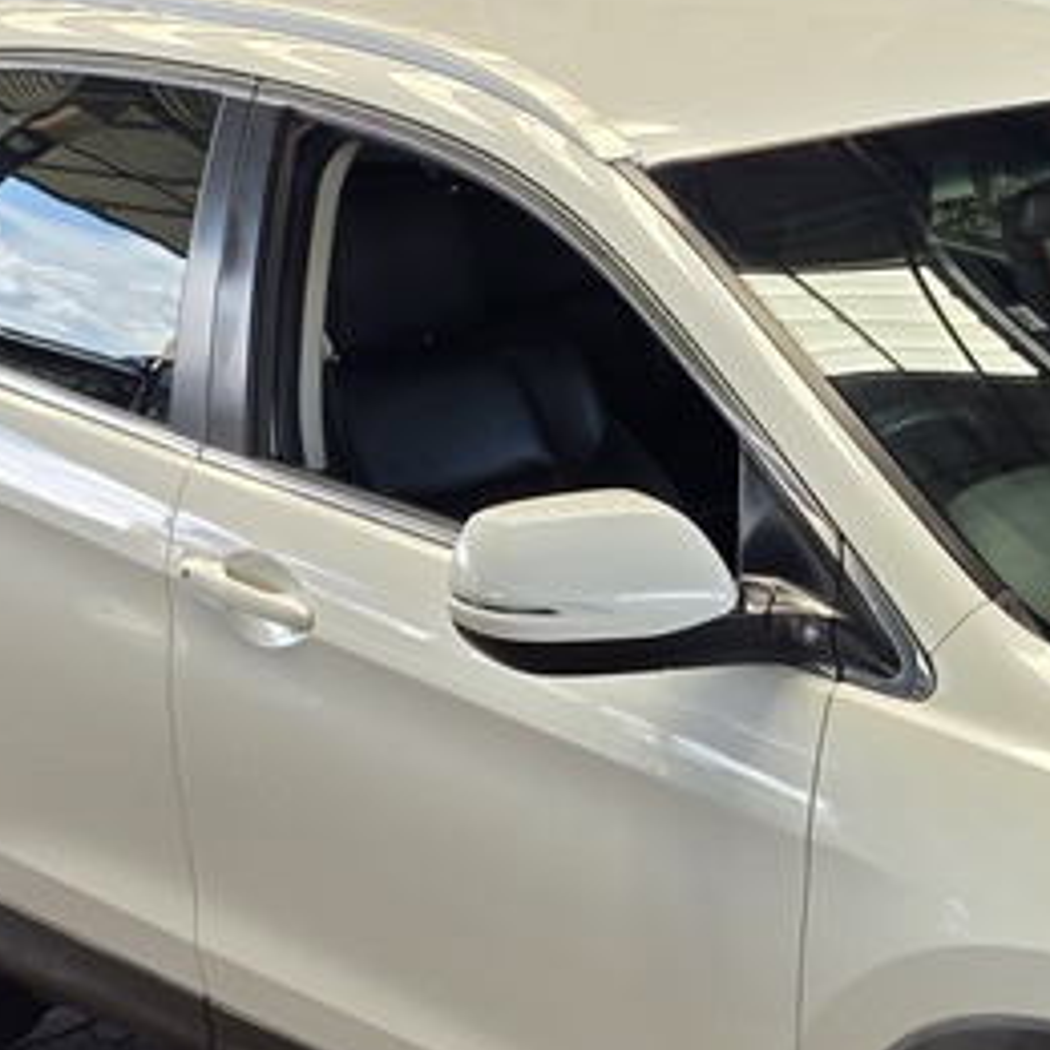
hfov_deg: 19.4
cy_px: 582
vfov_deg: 21.6
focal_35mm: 80
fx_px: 2745
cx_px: 1486
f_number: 1.7
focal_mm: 6.25
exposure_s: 1/180
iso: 40
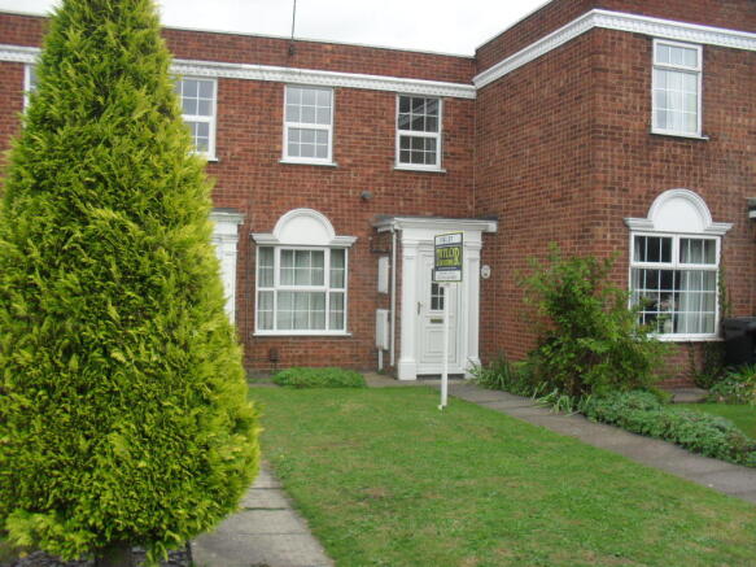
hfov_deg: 52.6
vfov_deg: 40.7
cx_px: 378
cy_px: 284
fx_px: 764
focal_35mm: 35
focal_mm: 6.3
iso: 100
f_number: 3.2
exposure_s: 1/250
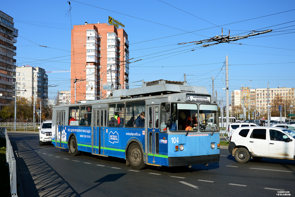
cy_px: 98
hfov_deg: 51.3
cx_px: 148
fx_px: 307
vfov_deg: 35.5
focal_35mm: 38
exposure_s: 1/1000
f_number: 6.3
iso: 200
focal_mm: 25
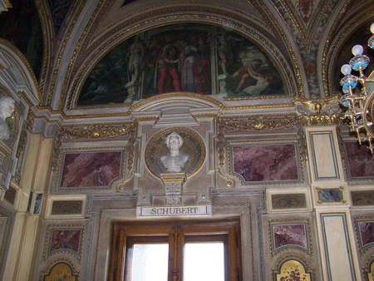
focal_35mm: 38
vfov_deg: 37.8
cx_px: 187
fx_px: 411
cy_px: 140
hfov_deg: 49.0
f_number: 2.8
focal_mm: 6.3
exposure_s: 1/60
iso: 400
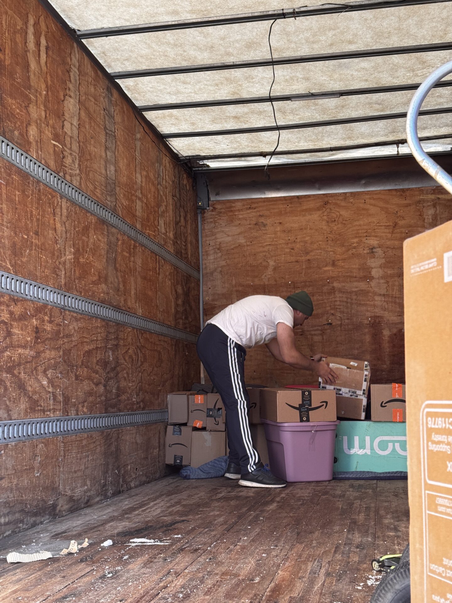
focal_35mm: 48
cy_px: 302
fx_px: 836
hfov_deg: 30.3
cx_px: 226
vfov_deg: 39.7
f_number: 1.78
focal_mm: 6.76
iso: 80
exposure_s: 1/121
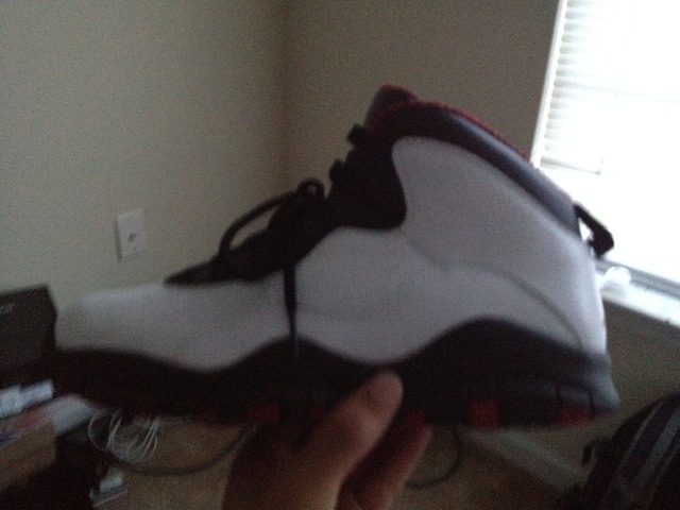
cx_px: 340
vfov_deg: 40.7
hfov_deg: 52.6
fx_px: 688
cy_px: 255
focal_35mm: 35
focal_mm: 4.28
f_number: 2.4
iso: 800
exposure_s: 1/15
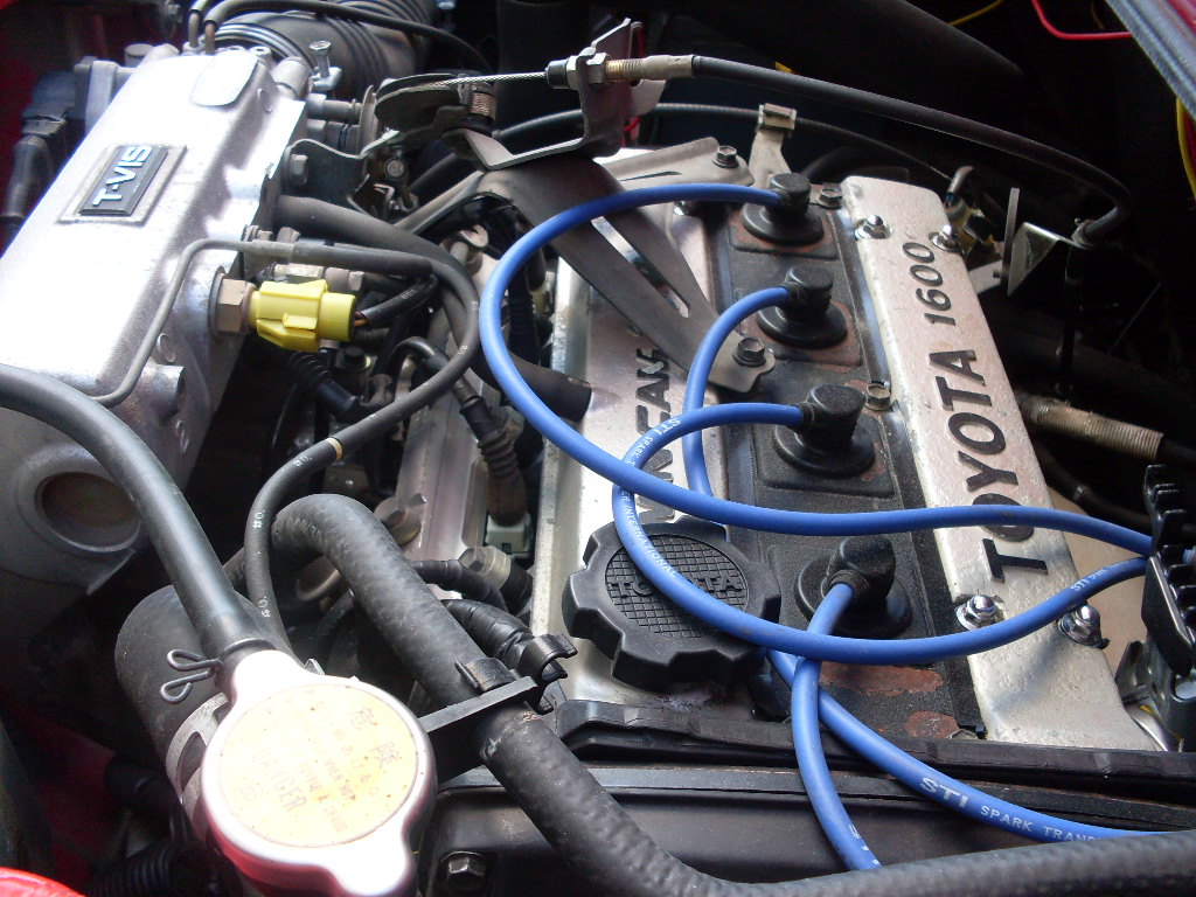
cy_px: 448
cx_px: 598
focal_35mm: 38
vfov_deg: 37.7
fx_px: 1313
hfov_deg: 49.0
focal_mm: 6.3
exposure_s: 1/90
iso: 100
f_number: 2.8
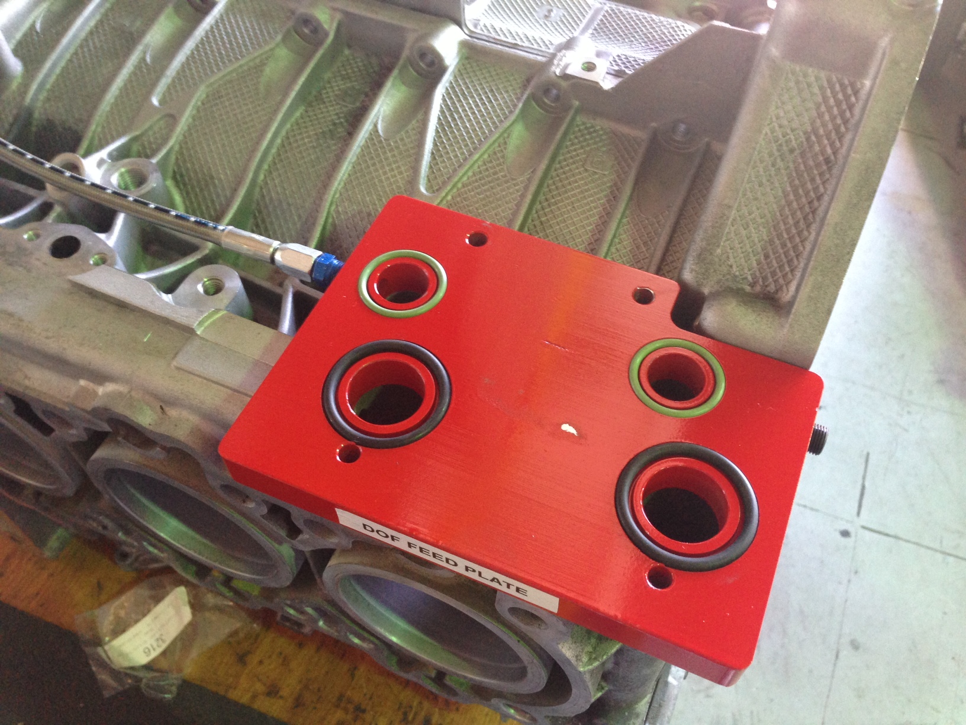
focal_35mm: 33
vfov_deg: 42.9
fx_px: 921
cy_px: 362
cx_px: 483
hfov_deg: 55.4
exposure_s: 1/20
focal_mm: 4.13
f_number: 2.4
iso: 200
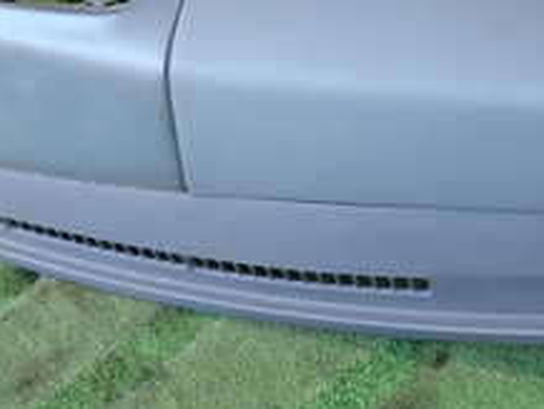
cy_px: 23
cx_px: 186
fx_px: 1085
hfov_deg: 28.0
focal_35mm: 69
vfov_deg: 20.8
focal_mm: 4.5
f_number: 2
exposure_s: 1/60
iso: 125
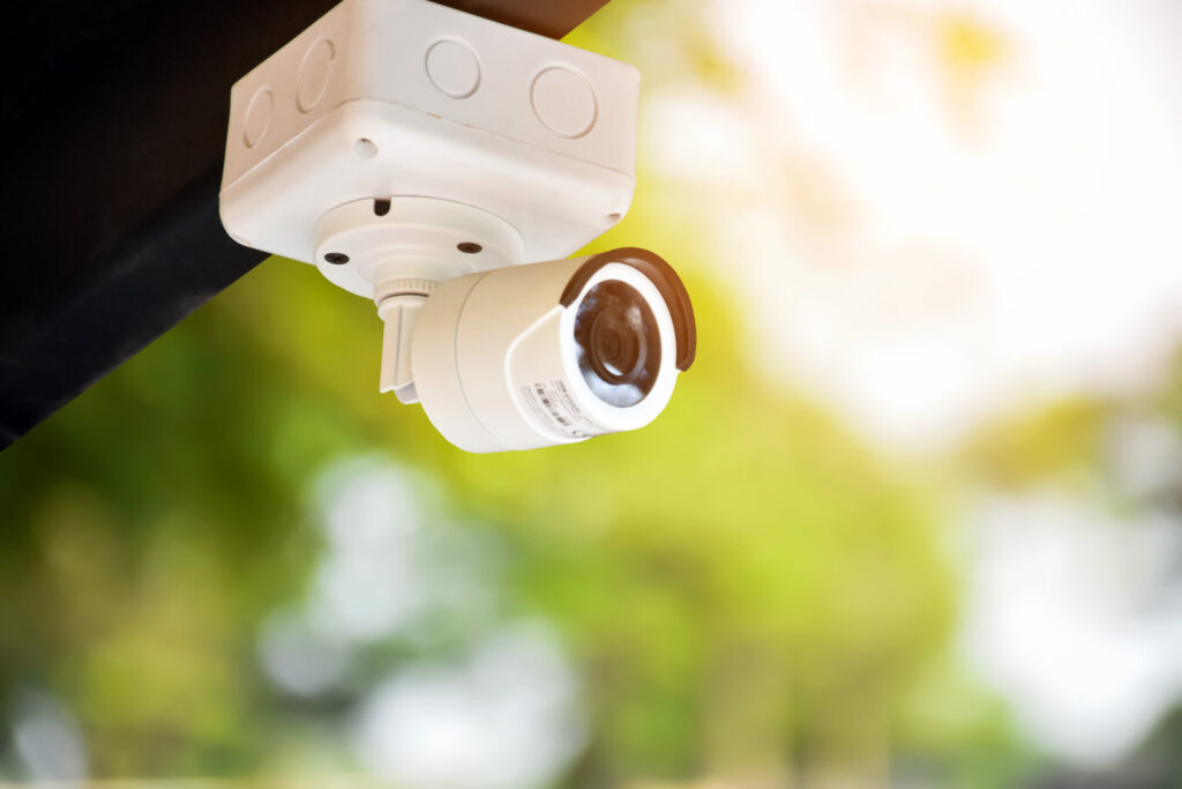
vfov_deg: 6.5
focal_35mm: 210
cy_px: 394
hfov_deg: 9.8
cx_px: 591
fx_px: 6895
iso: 1250
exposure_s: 1/250
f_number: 8
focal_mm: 140
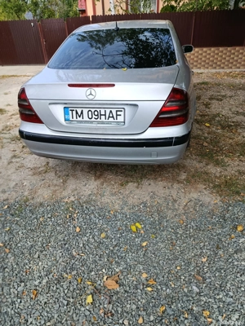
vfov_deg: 71.6
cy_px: 163
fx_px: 226
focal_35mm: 24
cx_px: 122
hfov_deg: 56.8
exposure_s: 1/186
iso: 50
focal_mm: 5.24
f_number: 1.7
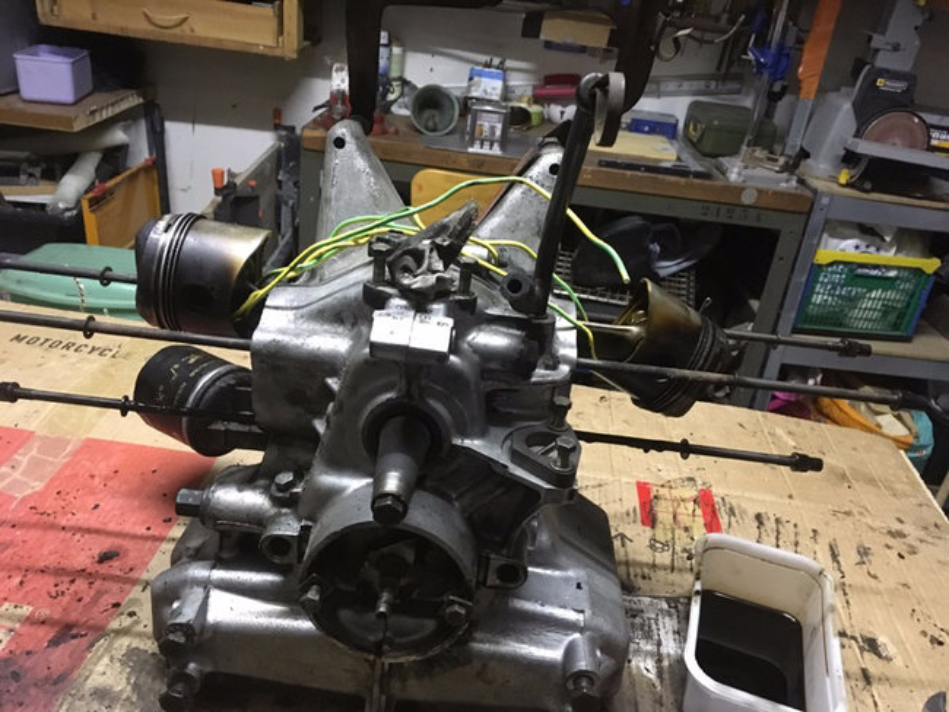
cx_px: 474
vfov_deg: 48.3
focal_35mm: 29
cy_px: 356
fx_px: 795
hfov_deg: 61.6
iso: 320
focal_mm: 4.15
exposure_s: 1/17
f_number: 2.2
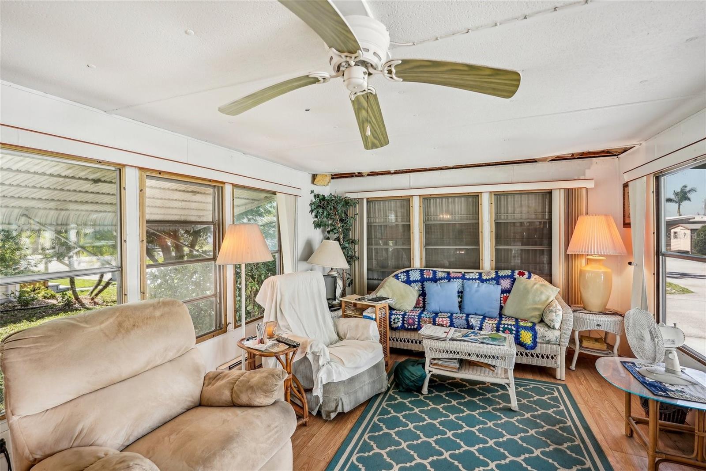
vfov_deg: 73.7
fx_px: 314
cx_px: 353
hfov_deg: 96.7
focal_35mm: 16
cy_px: 236
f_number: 4
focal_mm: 16
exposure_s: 1/125
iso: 400
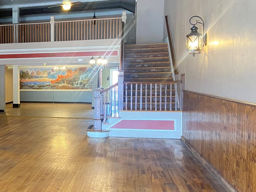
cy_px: 108
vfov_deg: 27.5
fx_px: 392
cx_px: 17
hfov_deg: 33.9
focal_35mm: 53
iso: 320
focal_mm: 4.25
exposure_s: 1/60
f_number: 1.8
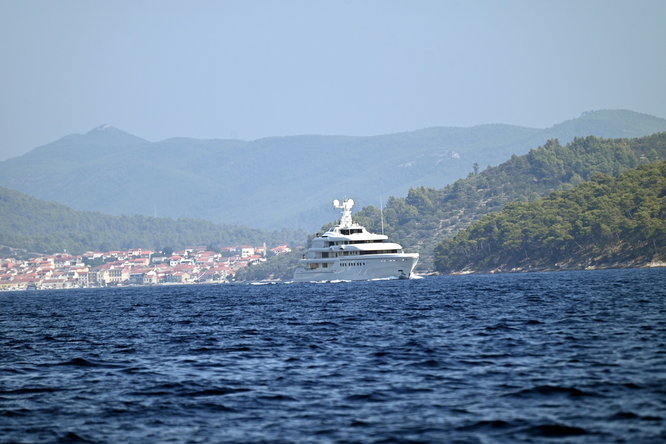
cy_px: 222
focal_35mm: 300
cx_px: 333
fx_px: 5550
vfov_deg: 4.6
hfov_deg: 6.9
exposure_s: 1/1000
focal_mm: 300
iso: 200
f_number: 5.6
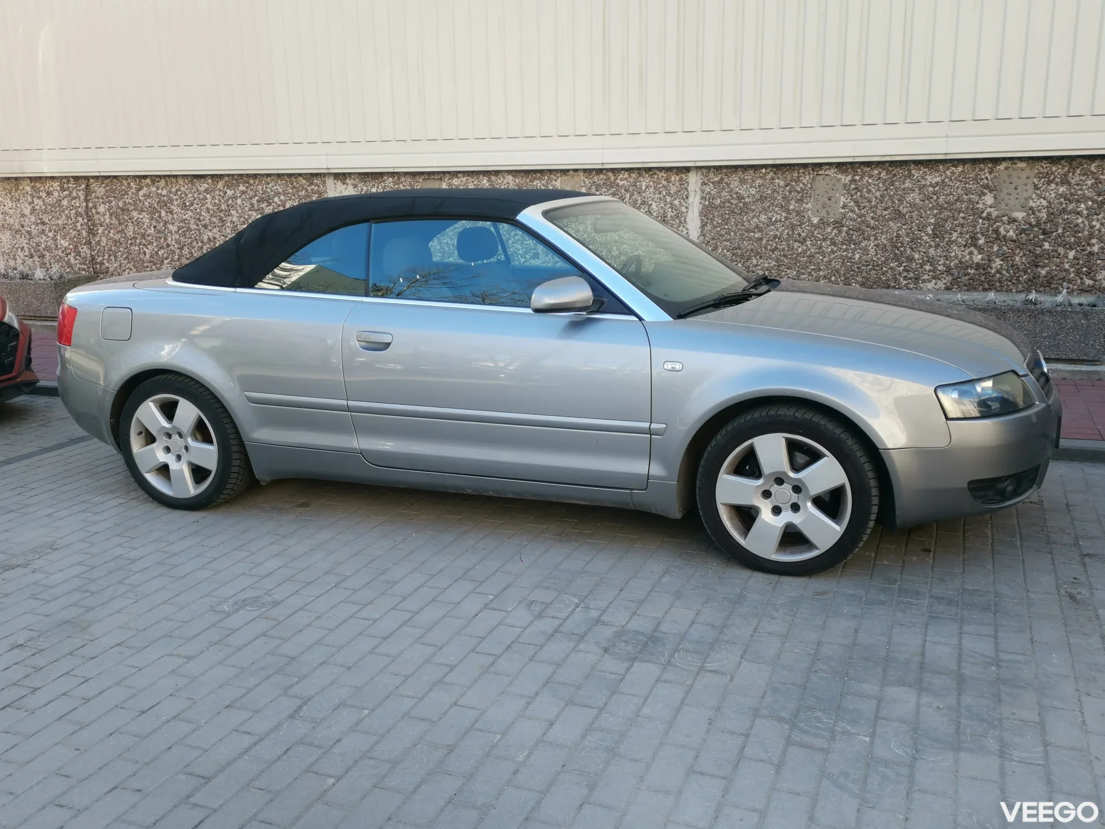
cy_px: 414
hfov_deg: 58.4
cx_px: 552
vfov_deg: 45.4
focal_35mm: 31
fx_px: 990
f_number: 1.8
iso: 50
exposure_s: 1/198
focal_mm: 5.58
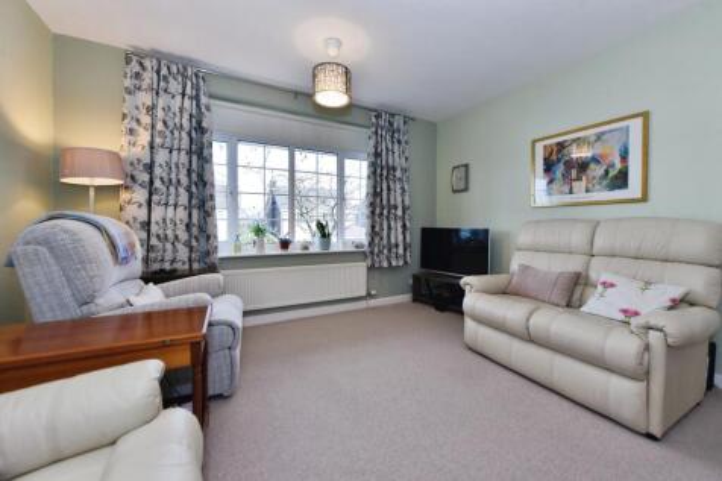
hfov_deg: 104.3
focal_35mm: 14
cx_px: 361
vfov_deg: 81.2
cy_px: 240
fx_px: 281
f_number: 8
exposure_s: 1/200
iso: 800
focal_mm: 14
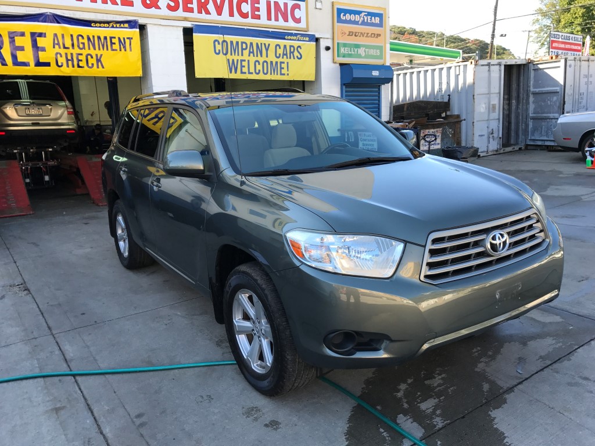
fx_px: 481
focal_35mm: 28
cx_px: 298
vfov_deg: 49.7
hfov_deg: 63.4
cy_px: 223
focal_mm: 3.99
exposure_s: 1/337
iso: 20
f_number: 1.8
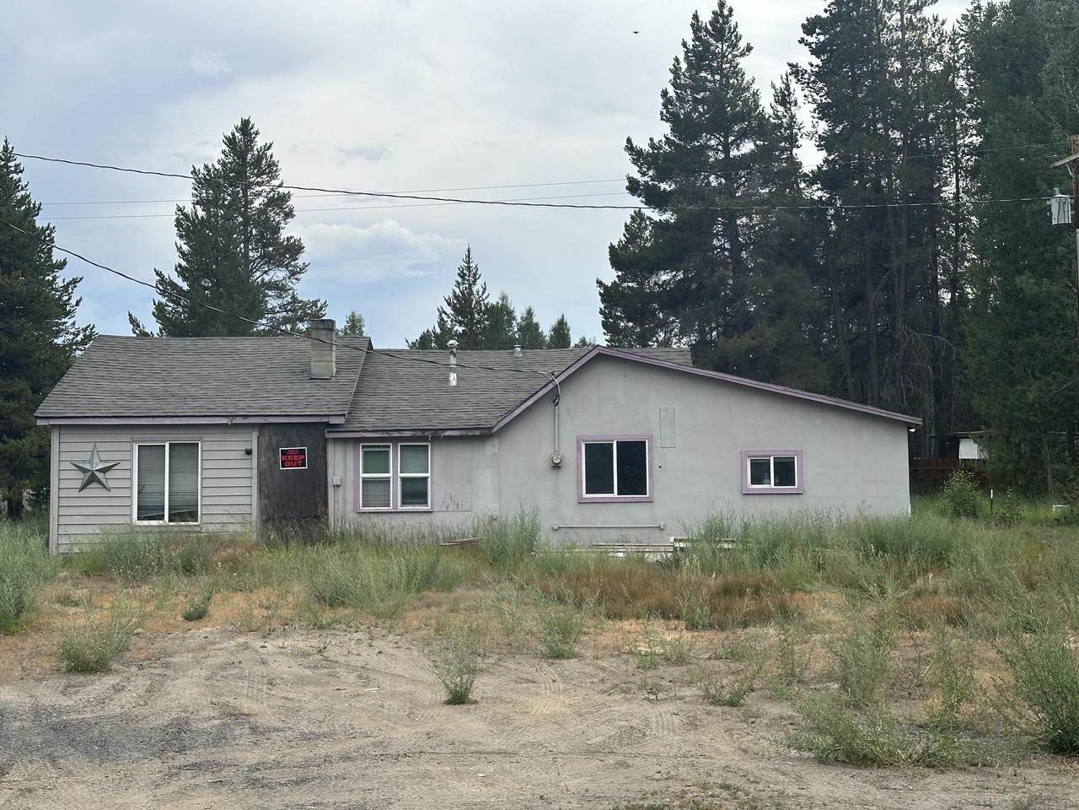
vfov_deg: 30.3
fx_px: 1496
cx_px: 540
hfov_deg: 39.7
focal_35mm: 48
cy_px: 405
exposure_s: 1/1953
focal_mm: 6.86
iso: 64
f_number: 1.78
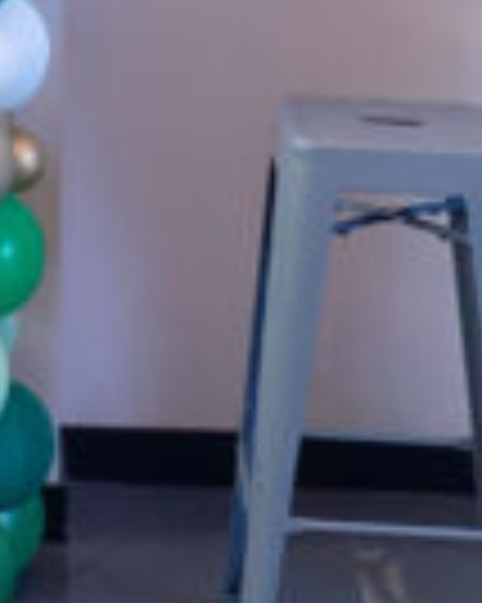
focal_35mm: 163
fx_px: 2910
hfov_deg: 9.3
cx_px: -124
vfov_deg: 11.3
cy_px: -349
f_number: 2
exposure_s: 1/122
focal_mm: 6
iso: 160
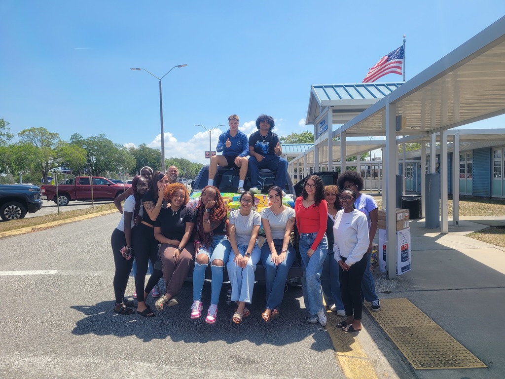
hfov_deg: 67.3
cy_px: 190
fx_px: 379
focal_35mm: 26
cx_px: 252
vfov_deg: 53.1
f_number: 1.8
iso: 40
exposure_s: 1/2265
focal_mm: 5.4
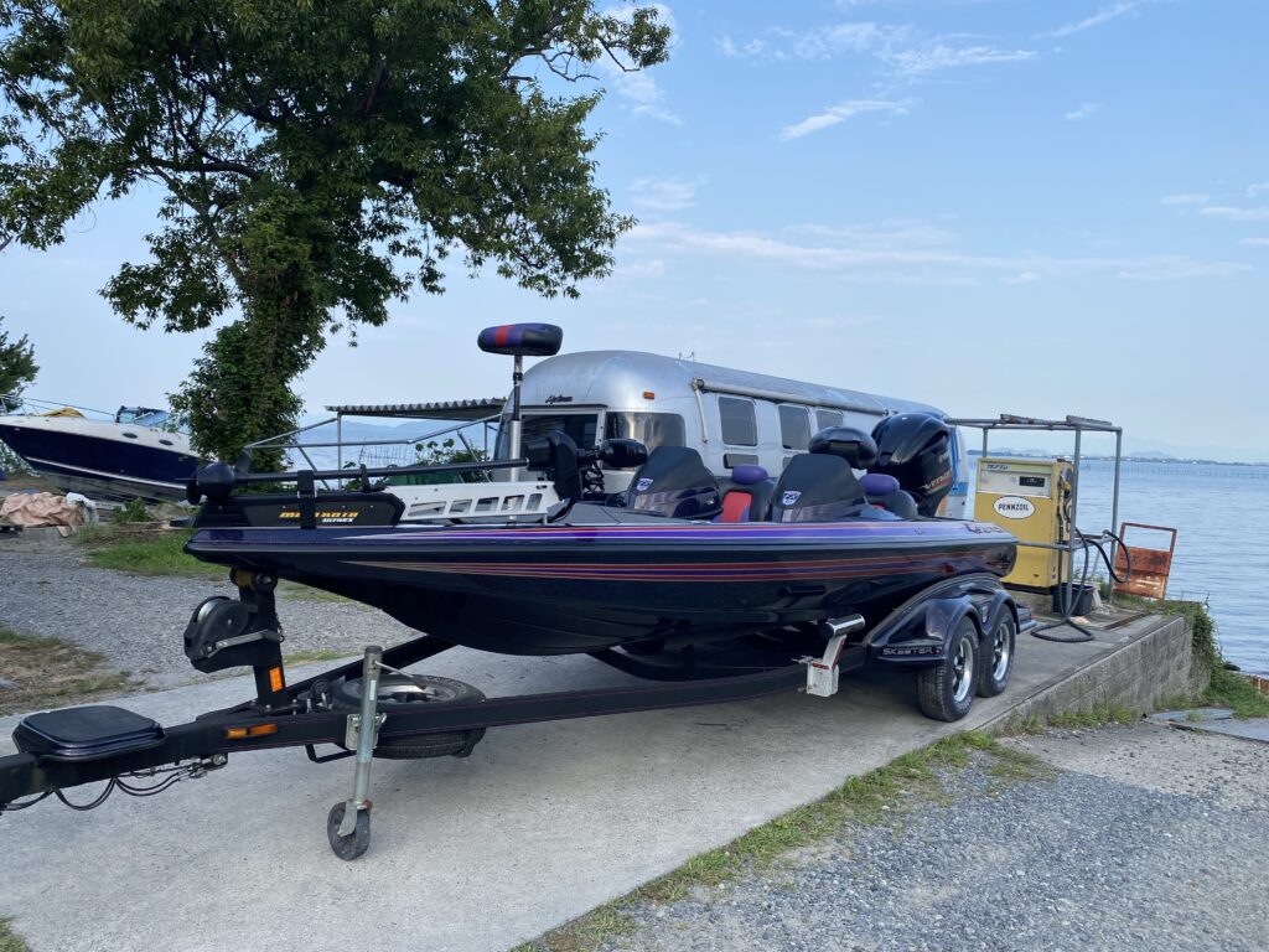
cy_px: 476
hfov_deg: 67.3
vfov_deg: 53.1
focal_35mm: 26
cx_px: 634
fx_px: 953
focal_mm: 4.25
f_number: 1.8
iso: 32
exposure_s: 1/1016
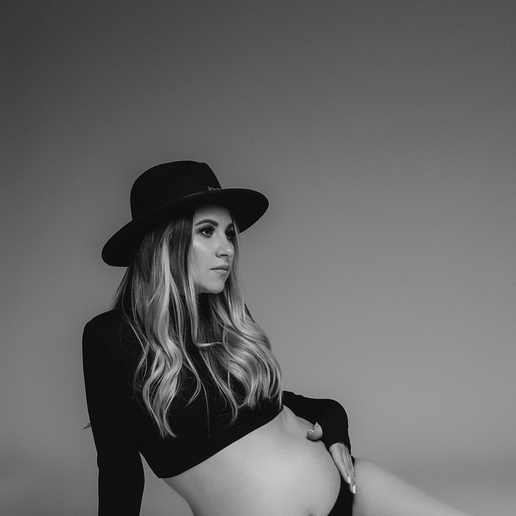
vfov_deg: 23.9
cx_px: 259
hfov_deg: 24.0
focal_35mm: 72
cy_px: 311
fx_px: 1214
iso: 160
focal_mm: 56
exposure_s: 1/160
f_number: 5.6
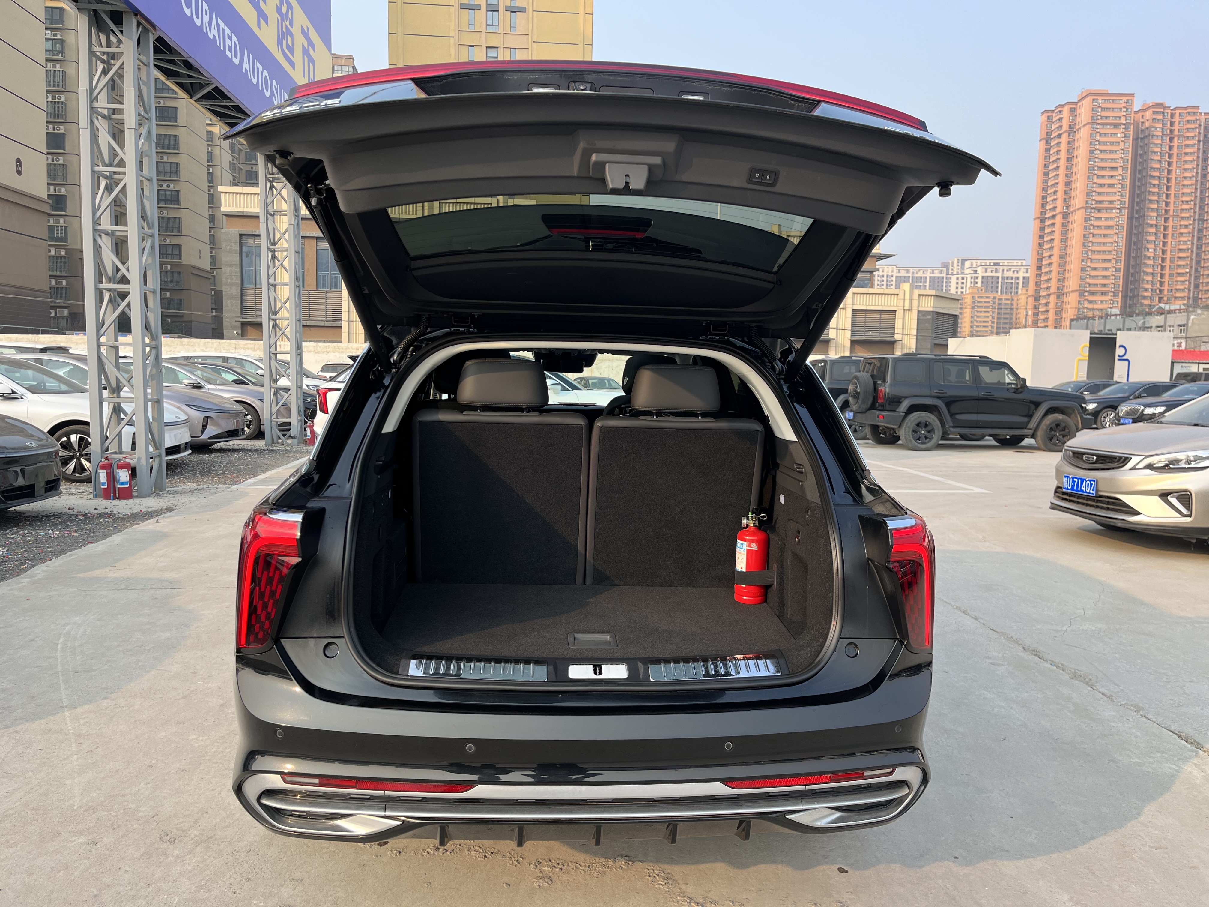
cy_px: 454
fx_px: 908
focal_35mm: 26
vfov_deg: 53.1
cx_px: 604
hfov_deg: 67.3
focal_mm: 5.1
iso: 50
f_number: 1.6
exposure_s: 1/816
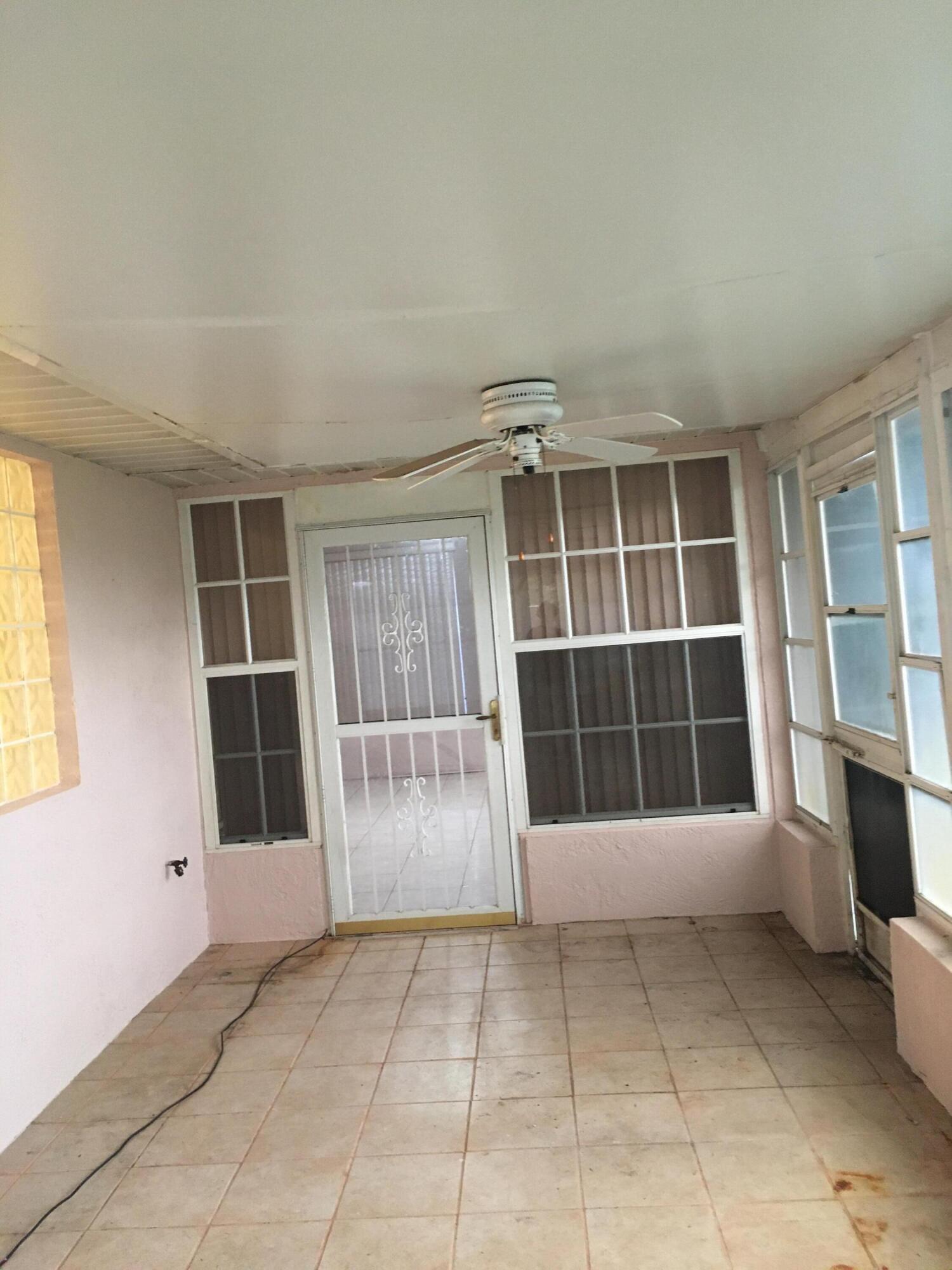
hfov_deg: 48.2
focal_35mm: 29
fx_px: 1063
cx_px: 476
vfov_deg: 61.7
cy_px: 635
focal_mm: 4.15
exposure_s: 1/24
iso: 200
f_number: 2.2
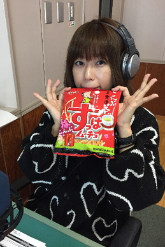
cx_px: 75
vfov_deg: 60.3
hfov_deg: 42.3
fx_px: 213
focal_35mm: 31
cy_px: 123
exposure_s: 1/30
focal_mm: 4.15
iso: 160
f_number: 2.2
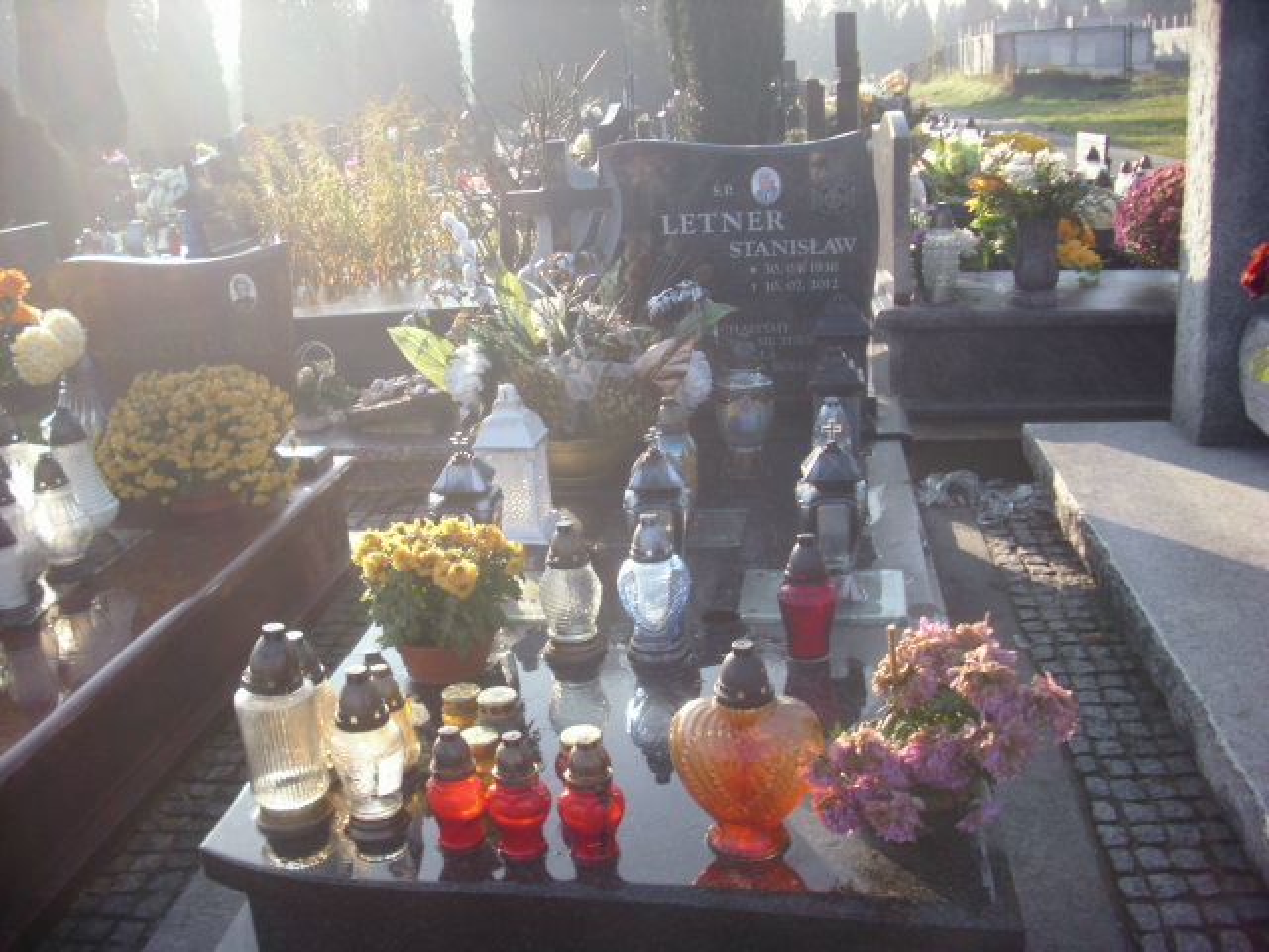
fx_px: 1356
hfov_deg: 50.1
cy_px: 476
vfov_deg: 38.7
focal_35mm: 37
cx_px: 634
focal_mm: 6.2
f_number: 2.8
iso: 50
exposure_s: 1/91
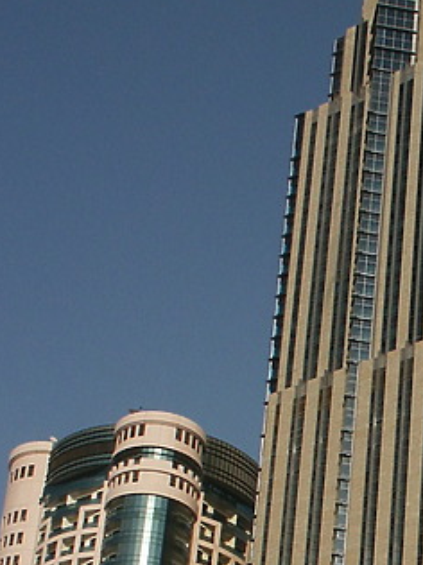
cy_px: 570
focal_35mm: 100
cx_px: 537
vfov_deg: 19.1
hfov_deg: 14.2
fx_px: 1630
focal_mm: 7.18
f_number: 6.7
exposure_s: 1/500
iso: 64
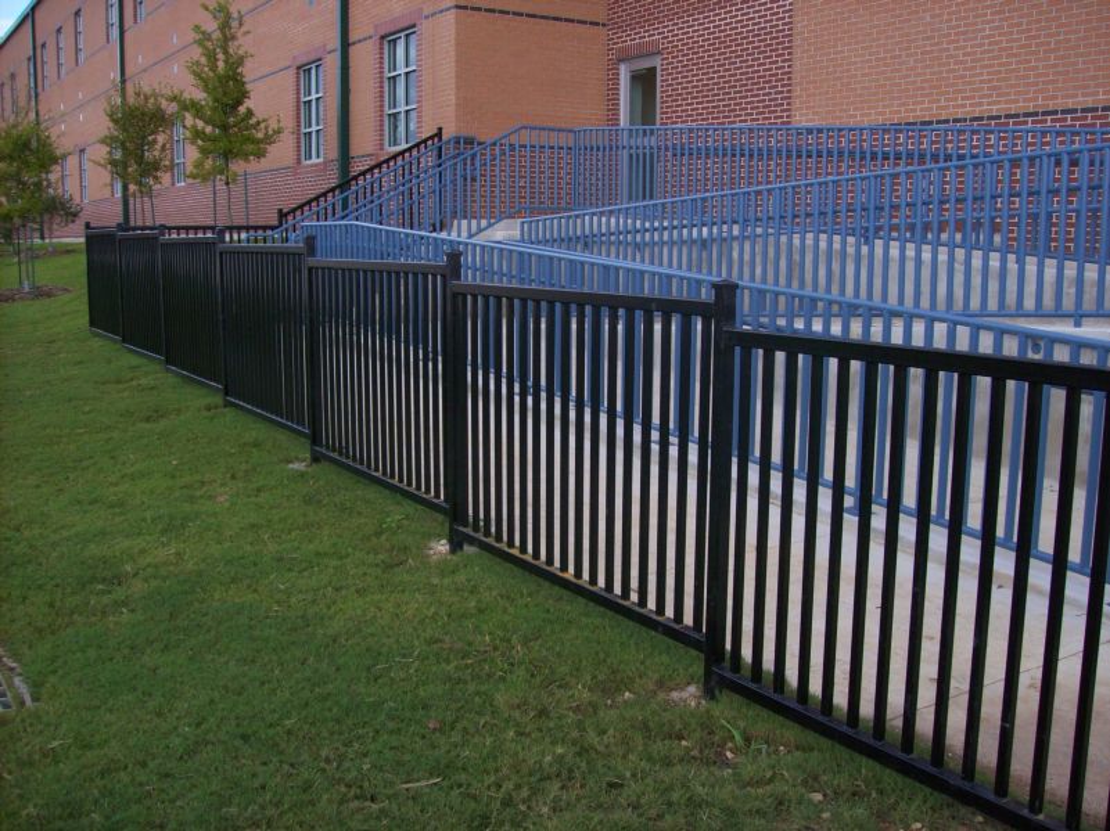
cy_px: 416
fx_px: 1154
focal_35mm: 36
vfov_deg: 39.6
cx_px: 555
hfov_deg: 51.4
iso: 80
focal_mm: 6
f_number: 2.7
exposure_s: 1/522
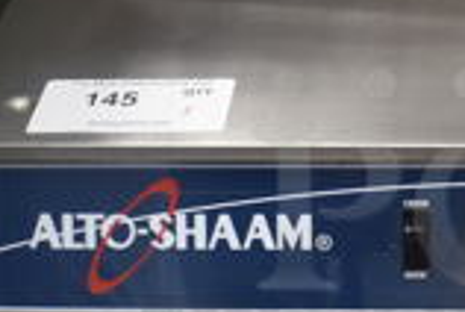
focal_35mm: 104
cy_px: 203
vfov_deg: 13.2
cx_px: 471
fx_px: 1346
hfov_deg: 19.0
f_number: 3.5
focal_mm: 18
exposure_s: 1/125
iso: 1250
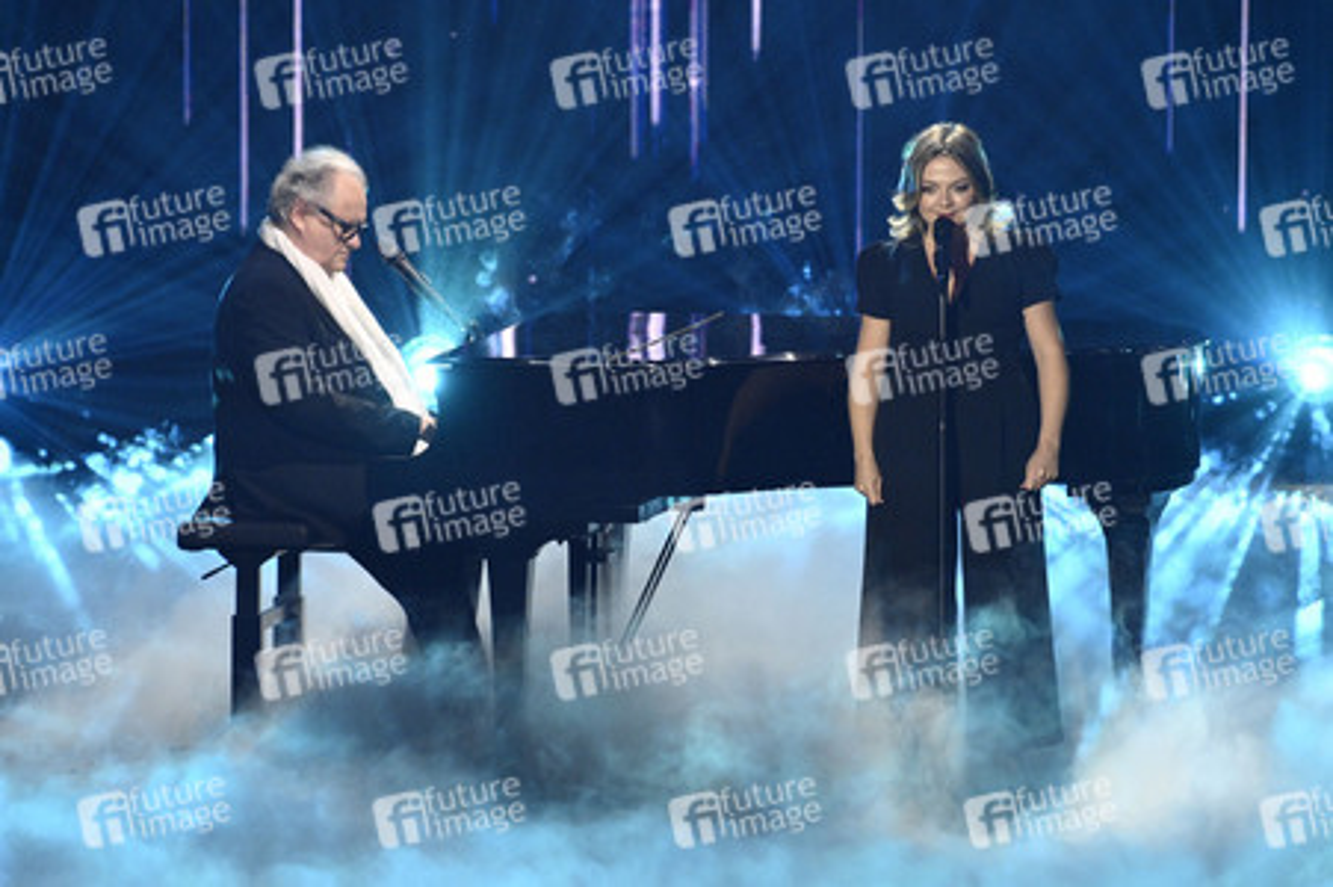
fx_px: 15170
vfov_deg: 3.3
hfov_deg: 5.0
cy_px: 444
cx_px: 666
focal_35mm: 410
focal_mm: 410
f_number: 5.6
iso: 10000
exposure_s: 1/250
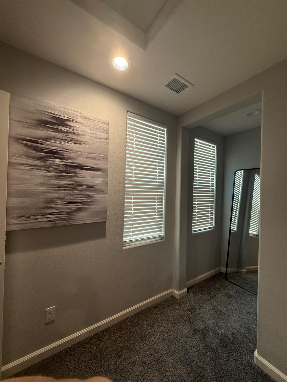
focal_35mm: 14
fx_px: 155
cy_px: 191
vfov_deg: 102.1
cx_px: 144
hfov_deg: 85.7
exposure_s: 1/120
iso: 250
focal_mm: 2.22
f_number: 2.2
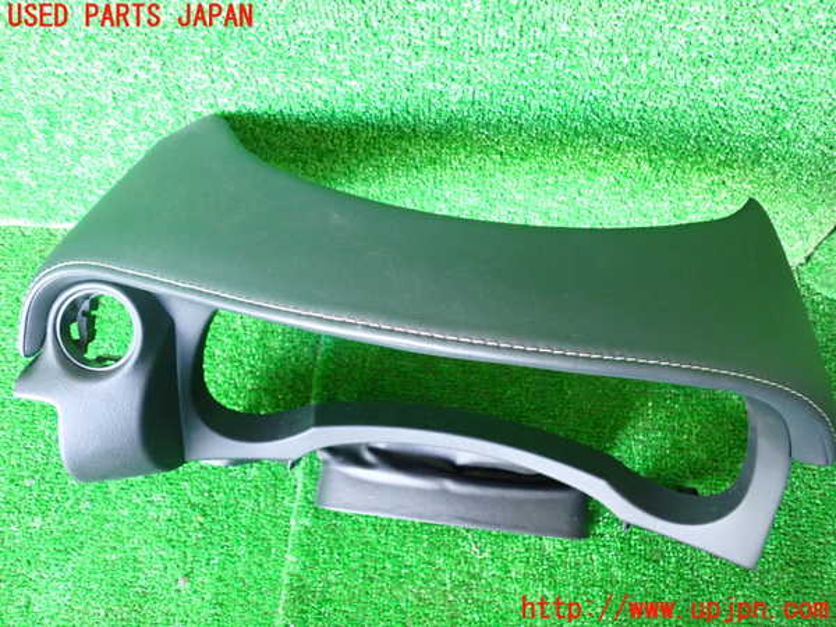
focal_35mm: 30
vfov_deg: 46.8
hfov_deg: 60.0
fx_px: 725
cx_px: 418
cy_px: 314
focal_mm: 5.4
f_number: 2.3
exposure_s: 1/60
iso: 1000
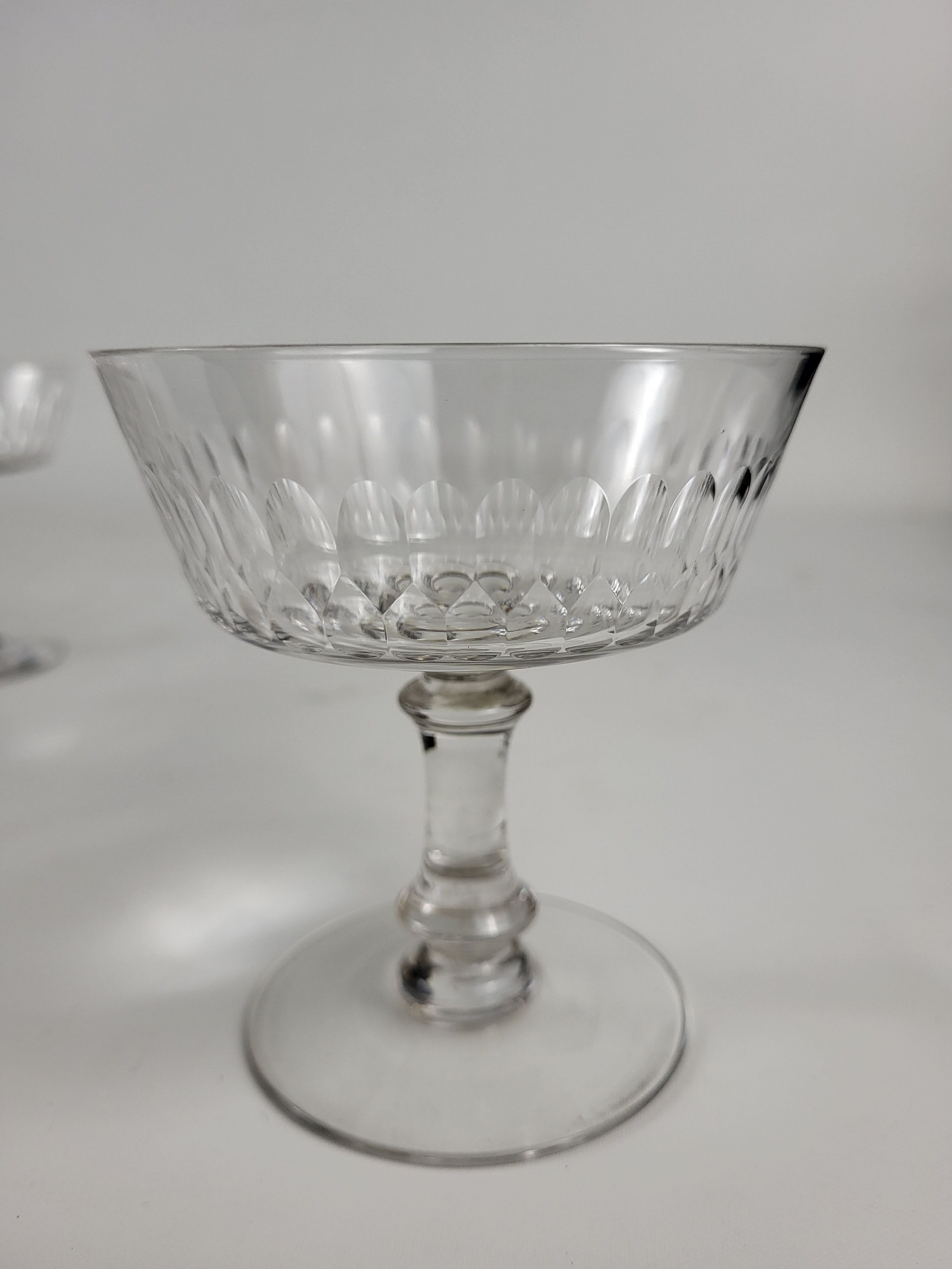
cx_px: 476
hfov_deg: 53.1
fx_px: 953
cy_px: 634
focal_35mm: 26
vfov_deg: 67.3
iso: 200
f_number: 1.8
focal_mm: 5.4
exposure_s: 1/100
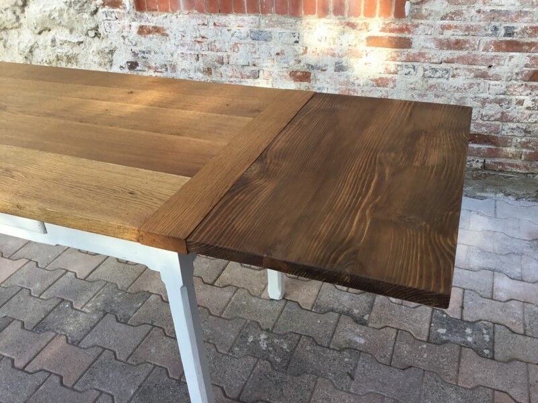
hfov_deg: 58.4
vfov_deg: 45.4
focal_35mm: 31
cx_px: 269
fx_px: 482
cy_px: 202
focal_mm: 3.3
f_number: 2.4
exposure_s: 1/210
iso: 25
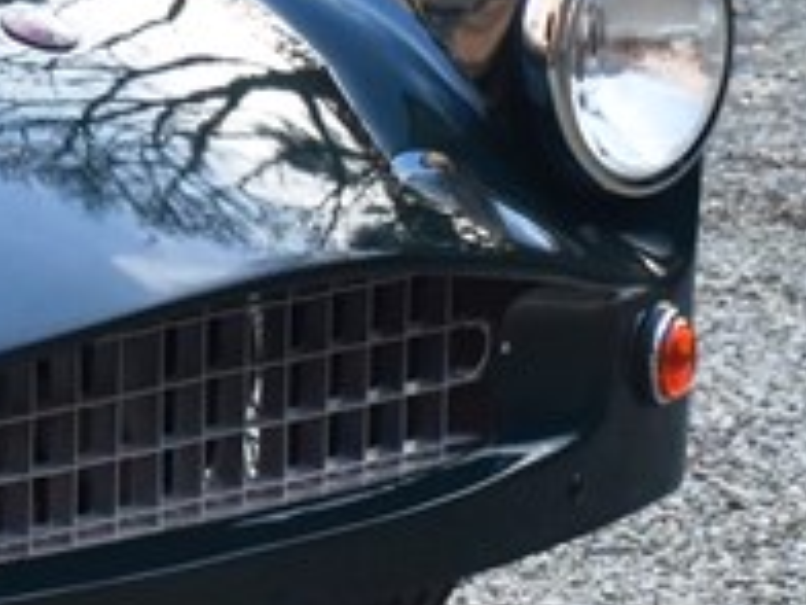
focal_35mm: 271
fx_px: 6310
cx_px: -1008
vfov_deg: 5.5
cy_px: 78
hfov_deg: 7.0
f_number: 4
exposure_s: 1/250
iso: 720
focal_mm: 32
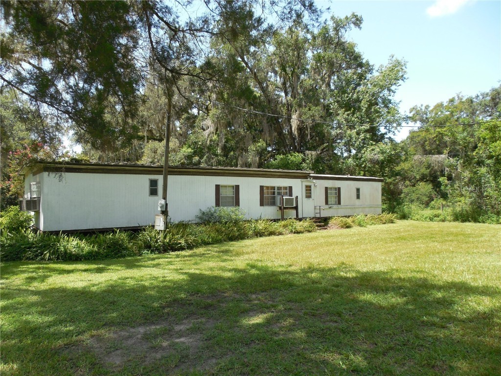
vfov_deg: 54.9
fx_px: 362
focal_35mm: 25
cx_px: 250
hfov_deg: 69.4
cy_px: 188
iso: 125
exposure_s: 1/400
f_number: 3.3
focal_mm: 4.5
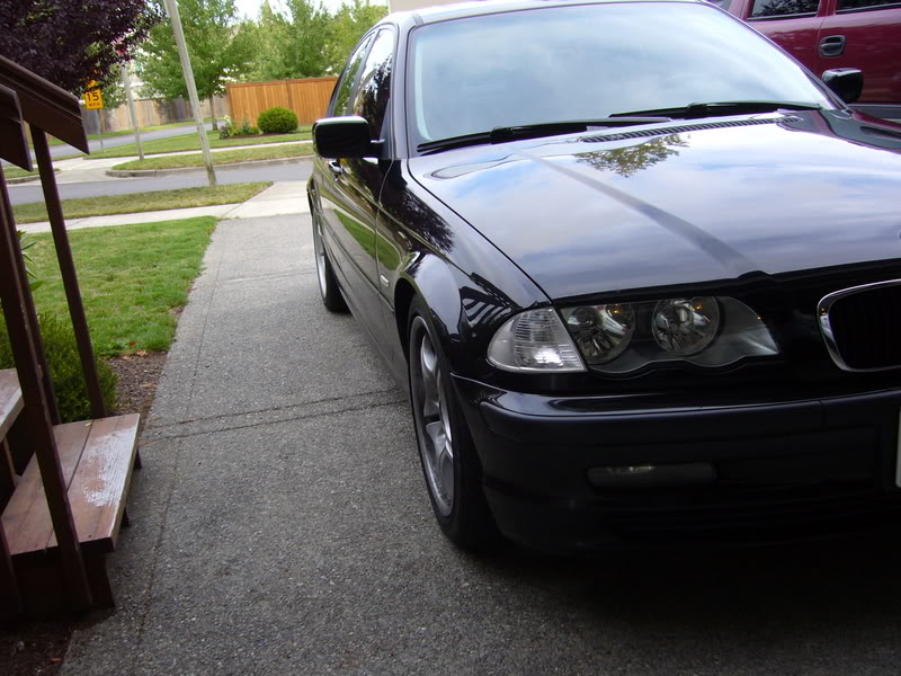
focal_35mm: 35
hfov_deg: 52.6
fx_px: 911
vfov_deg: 40.7
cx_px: 450
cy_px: 338
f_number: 2.8
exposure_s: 1/160
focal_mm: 5.8
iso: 100
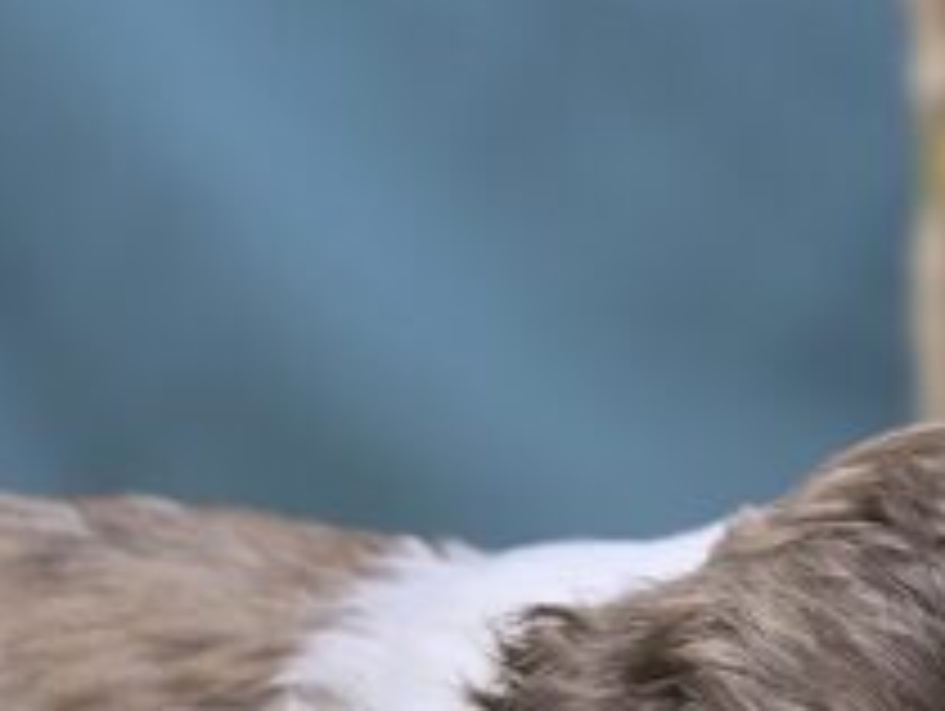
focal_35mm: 112
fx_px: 3061
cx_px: 414
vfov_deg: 13.2
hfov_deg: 17.5
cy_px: 495
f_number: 1.7
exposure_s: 1/120
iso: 64
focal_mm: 6.3
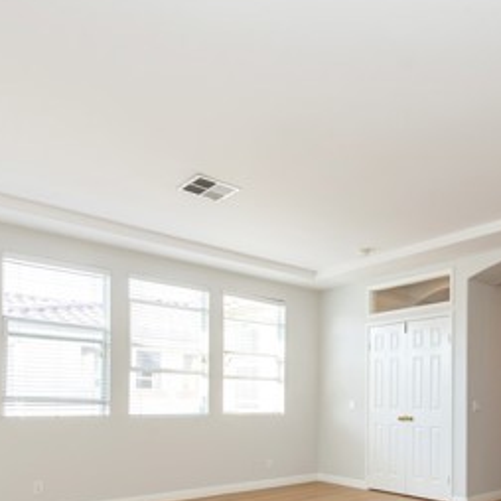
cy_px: 392
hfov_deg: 52.1
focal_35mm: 30
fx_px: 491
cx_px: 365
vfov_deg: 51.1
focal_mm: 14
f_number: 5.6
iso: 450
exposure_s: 1/125
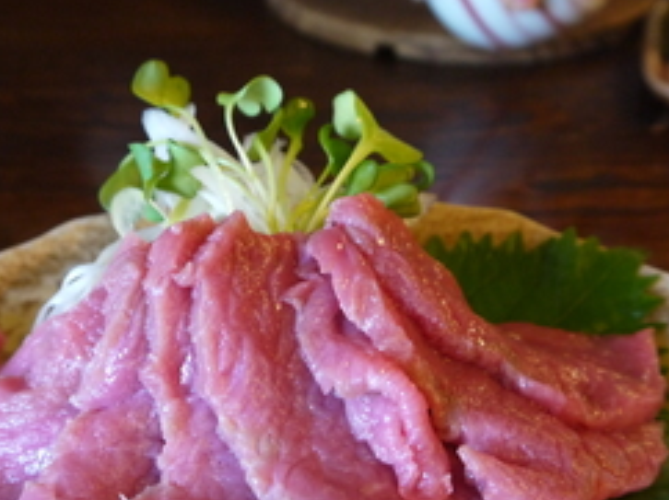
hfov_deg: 36.8
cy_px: 278
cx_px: 288
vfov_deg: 28.0
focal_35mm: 52
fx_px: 1004
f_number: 3.5
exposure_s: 1/13
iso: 800
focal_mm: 14
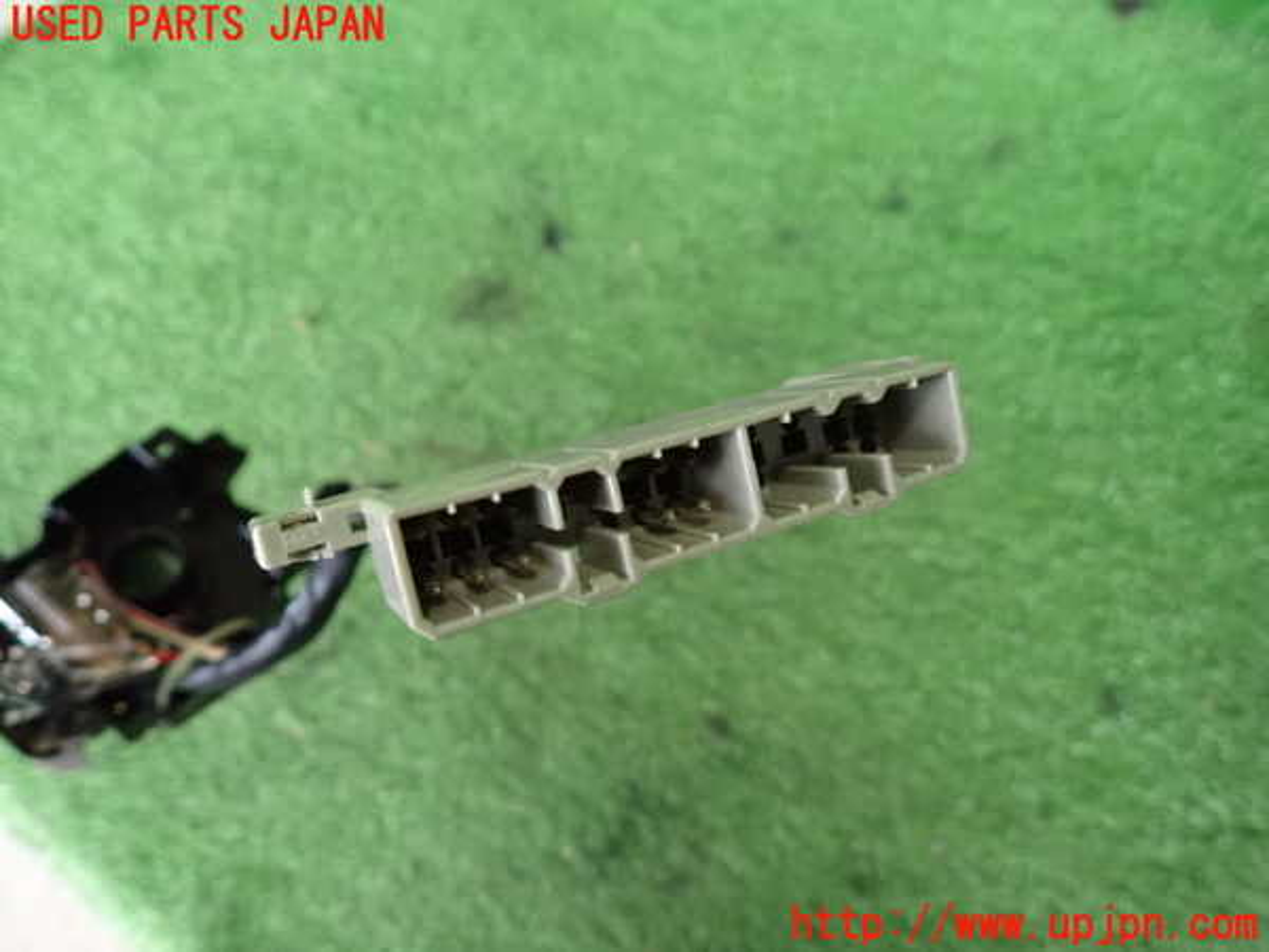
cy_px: 476
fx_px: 916
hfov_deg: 69.4
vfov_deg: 54.9
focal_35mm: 25
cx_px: 634
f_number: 2
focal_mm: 4.5
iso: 1250
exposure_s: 1/320
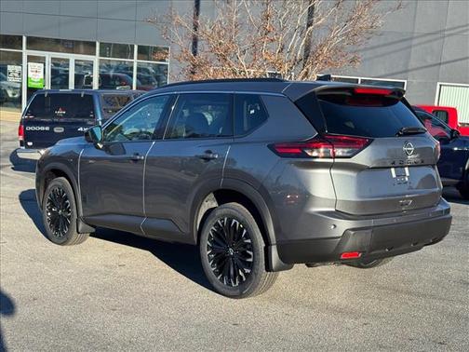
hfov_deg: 39.7
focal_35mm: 48
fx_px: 650
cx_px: 234
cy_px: 176
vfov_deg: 30.3
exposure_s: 1/1458
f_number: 1.78
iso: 64
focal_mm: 6.76
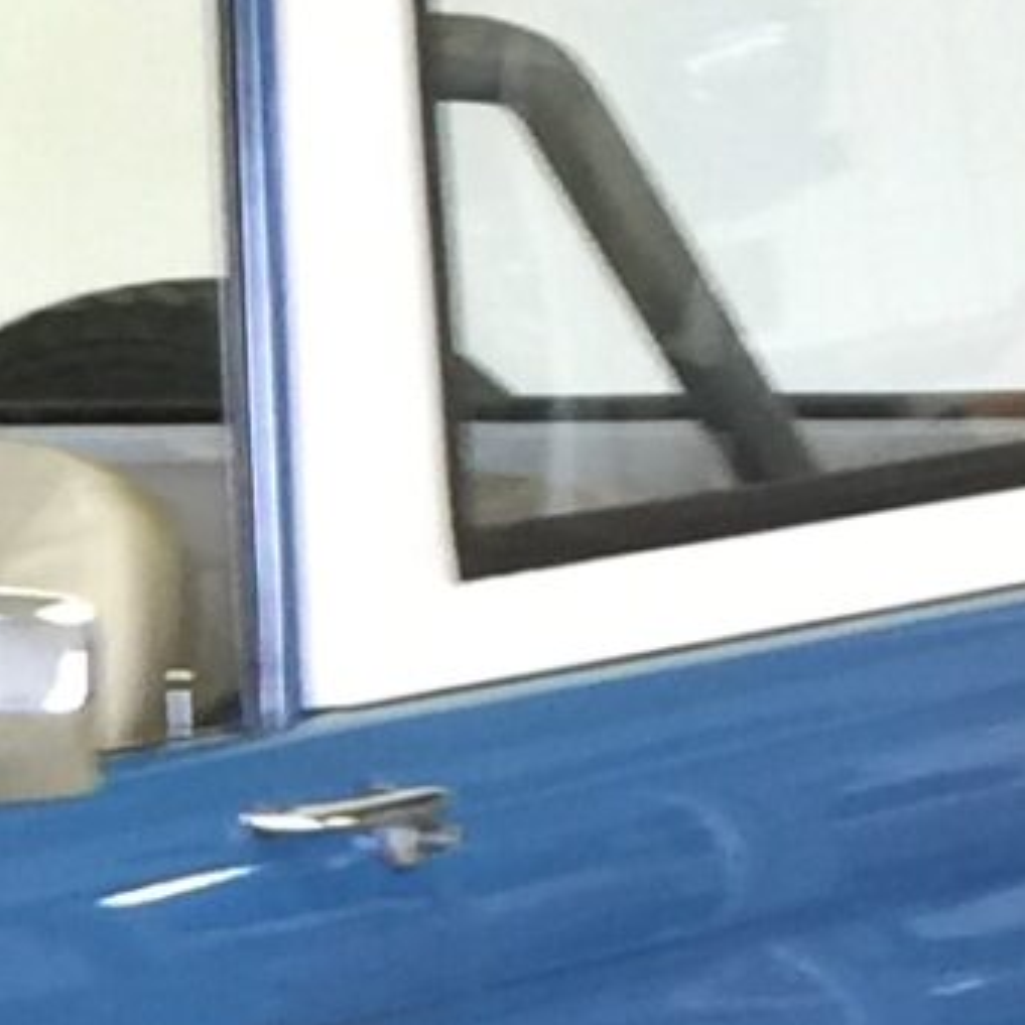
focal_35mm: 227
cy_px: 1648
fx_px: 7605
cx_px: -1466
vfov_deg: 7.5
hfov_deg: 7.2
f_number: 2.2
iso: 50
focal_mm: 4.15
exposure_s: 1/15
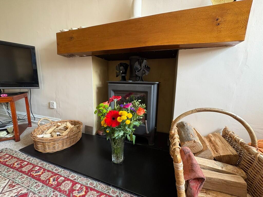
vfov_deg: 85.7
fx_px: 106
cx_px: 132
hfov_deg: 102.1
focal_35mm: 14
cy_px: 98
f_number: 2.2
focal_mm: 2.22
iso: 250
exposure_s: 1/62
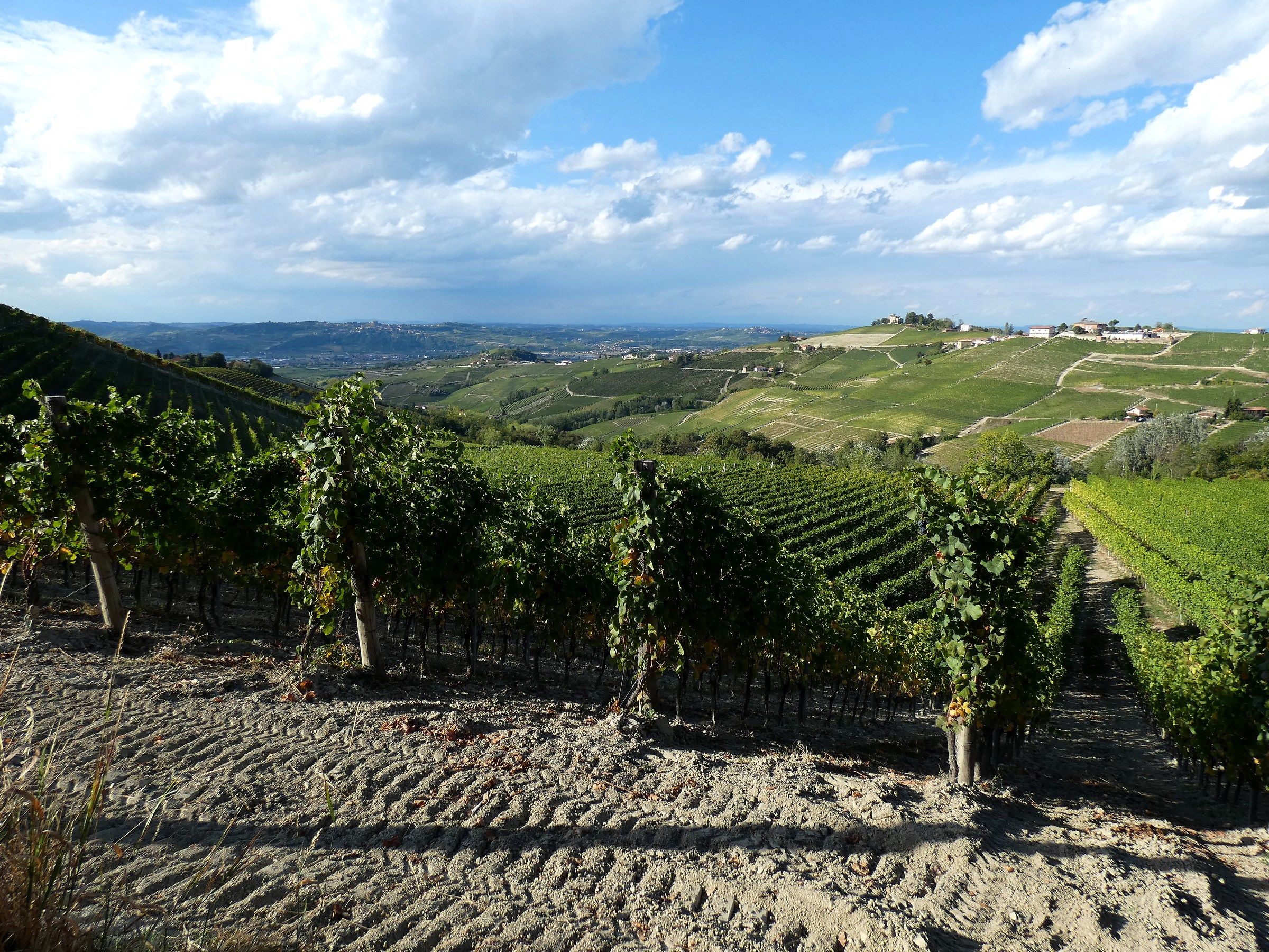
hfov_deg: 81.7
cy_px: 476
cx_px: 634
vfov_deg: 66.0
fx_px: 733
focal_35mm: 20
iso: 80
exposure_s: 1/800
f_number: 3.2
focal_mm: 3.6
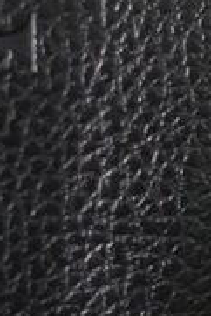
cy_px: 86
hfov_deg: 6.6
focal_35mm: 198
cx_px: 493
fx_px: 1737
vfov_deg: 10.4
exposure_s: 1/60
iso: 5600
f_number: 4.2
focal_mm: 28
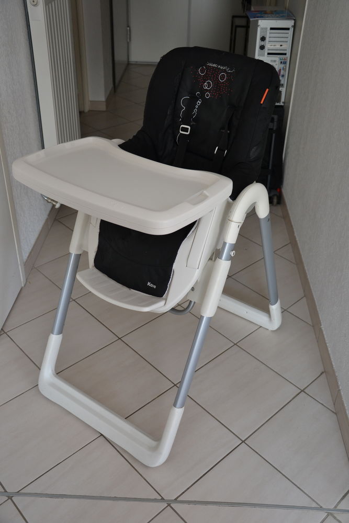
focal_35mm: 36
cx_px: 174
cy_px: 262
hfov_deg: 36.9
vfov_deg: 53.1
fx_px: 523
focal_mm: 24
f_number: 3.8
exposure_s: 1/60
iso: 400
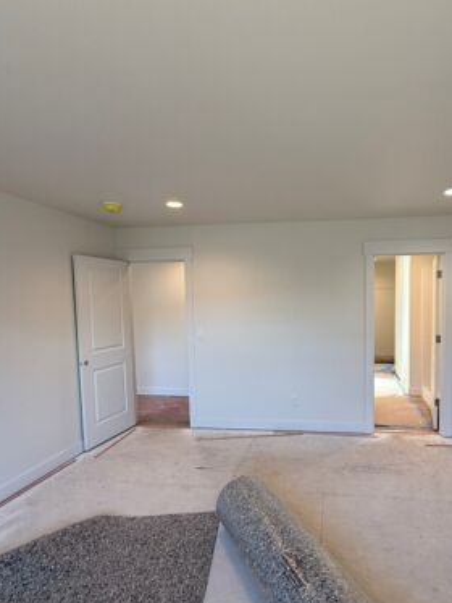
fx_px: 348
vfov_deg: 81.6
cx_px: 291
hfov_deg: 64.7
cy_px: 324
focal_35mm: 20
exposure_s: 1/120
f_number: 2.2
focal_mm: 2.22
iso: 125
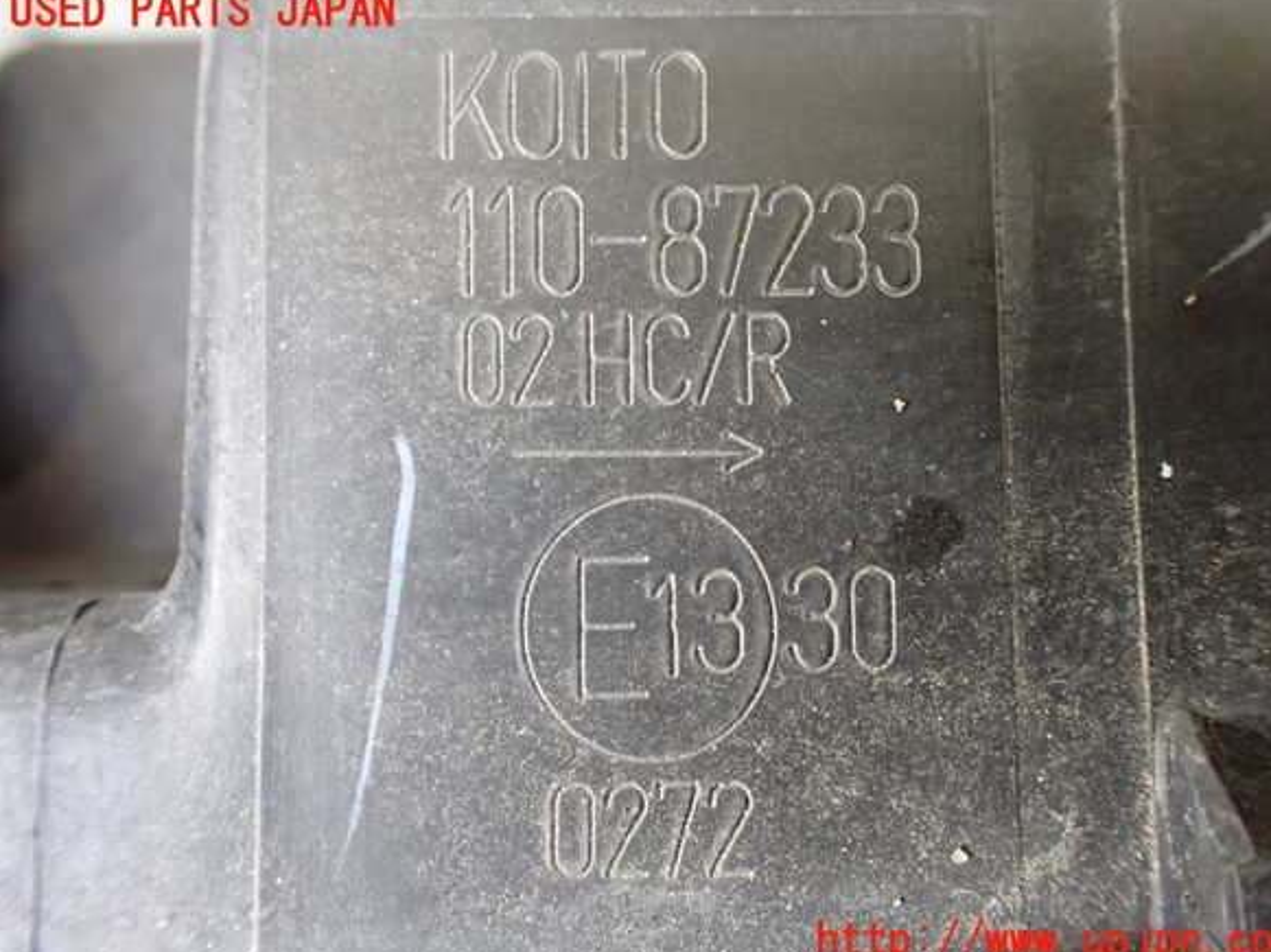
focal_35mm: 31
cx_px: 654
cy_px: 477
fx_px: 1138
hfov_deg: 58.4
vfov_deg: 45.4
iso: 800
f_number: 2.3
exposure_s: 1/60
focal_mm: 5.4
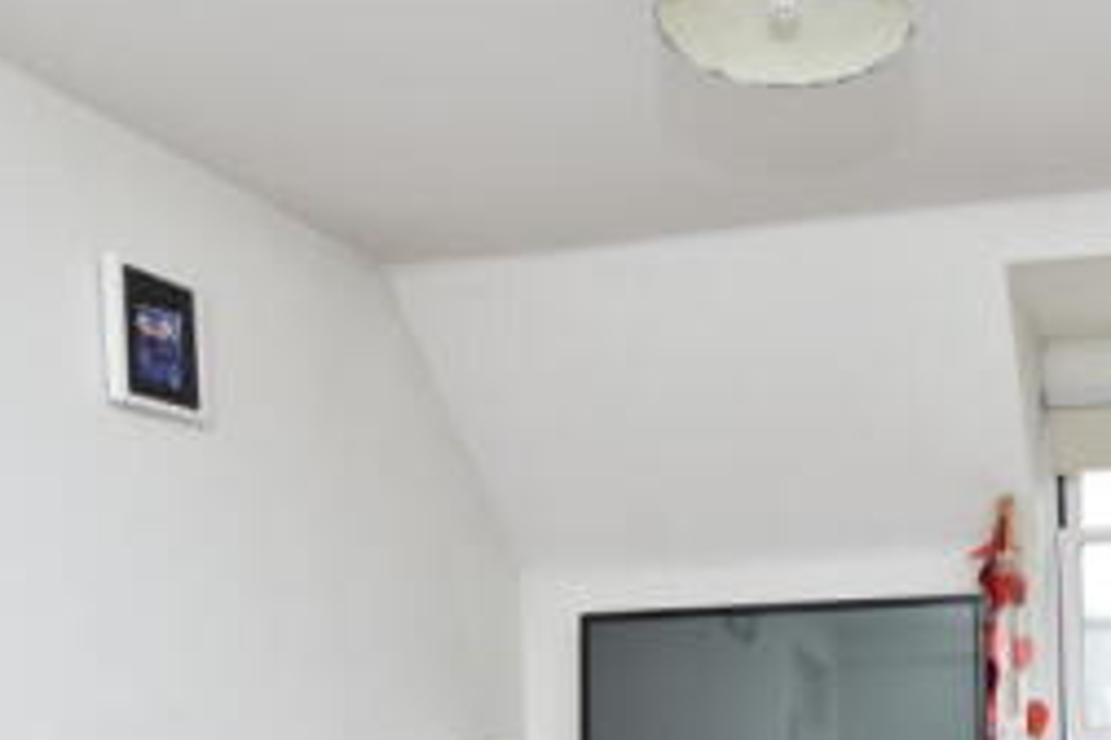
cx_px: 977
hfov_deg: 45.4
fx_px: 1203
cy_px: 733
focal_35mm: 39
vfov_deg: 31.7
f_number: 5
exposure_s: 1/250
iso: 400
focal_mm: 10
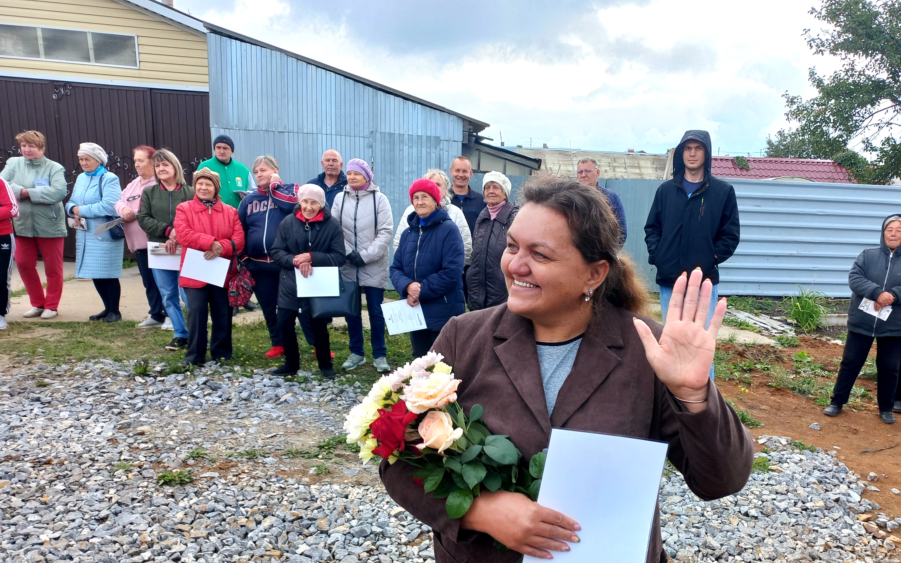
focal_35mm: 32
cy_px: 381
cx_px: 528
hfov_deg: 59.3
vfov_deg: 38.9
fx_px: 786
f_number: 1.8
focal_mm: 4.6
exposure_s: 1/121
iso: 25
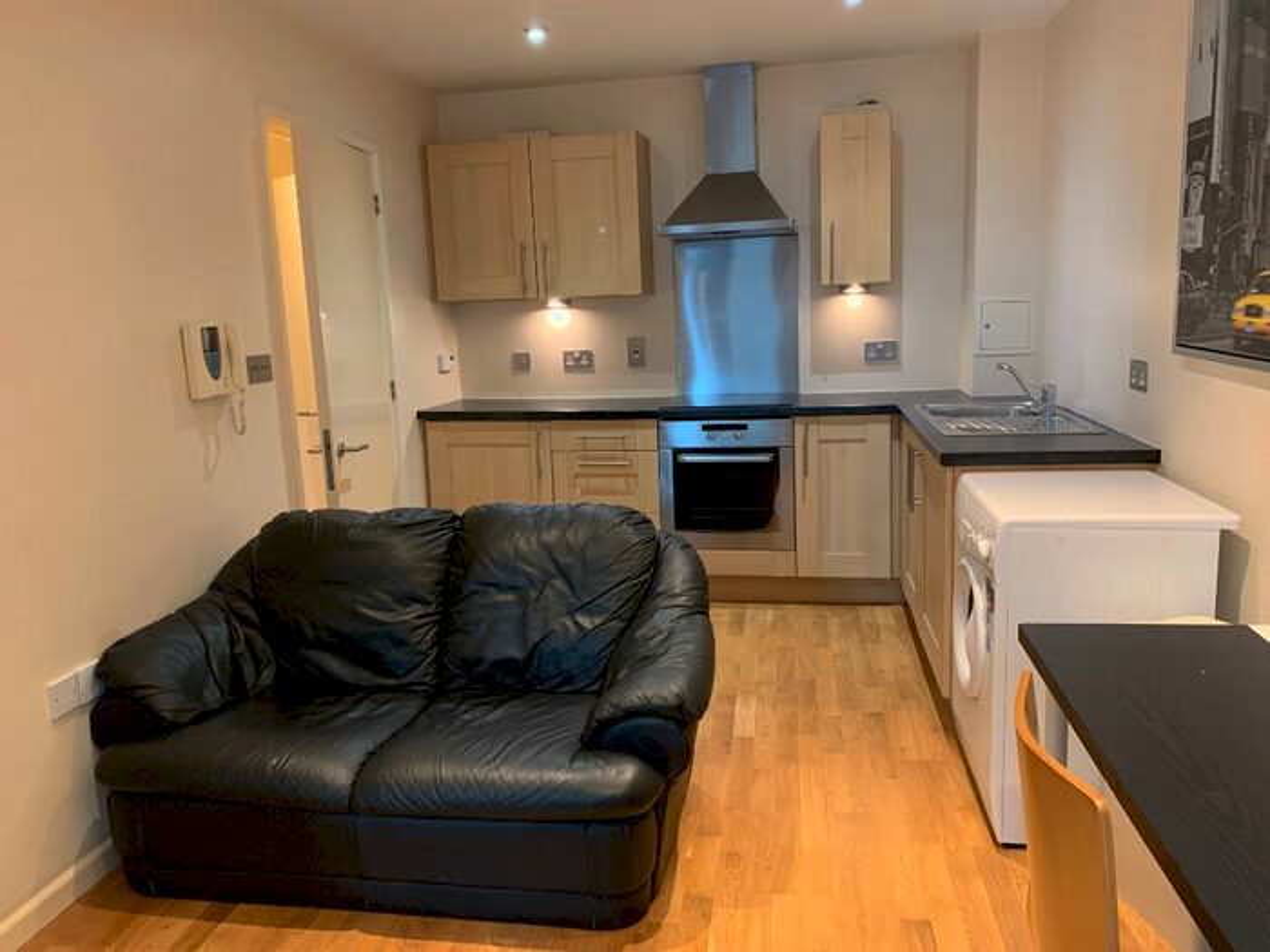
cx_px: 635
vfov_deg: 53.1
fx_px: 954
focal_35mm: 26
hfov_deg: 67.3
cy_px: 476
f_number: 1.8
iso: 250
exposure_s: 1/50
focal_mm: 4.25
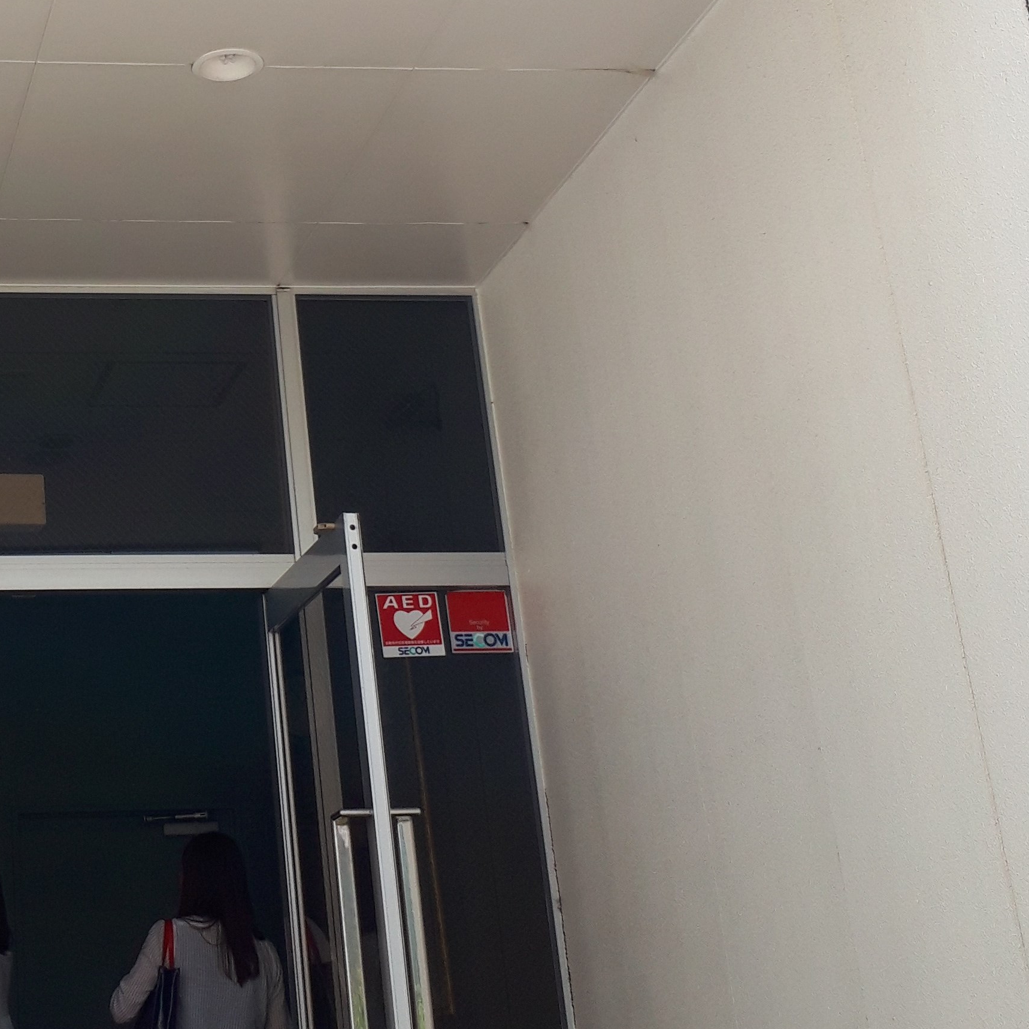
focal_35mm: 64
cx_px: 83
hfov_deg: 25.9
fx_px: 2152
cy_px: 267
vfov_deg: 26.6
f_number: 1.9
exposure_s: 1/595
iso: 40
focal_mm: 3.6
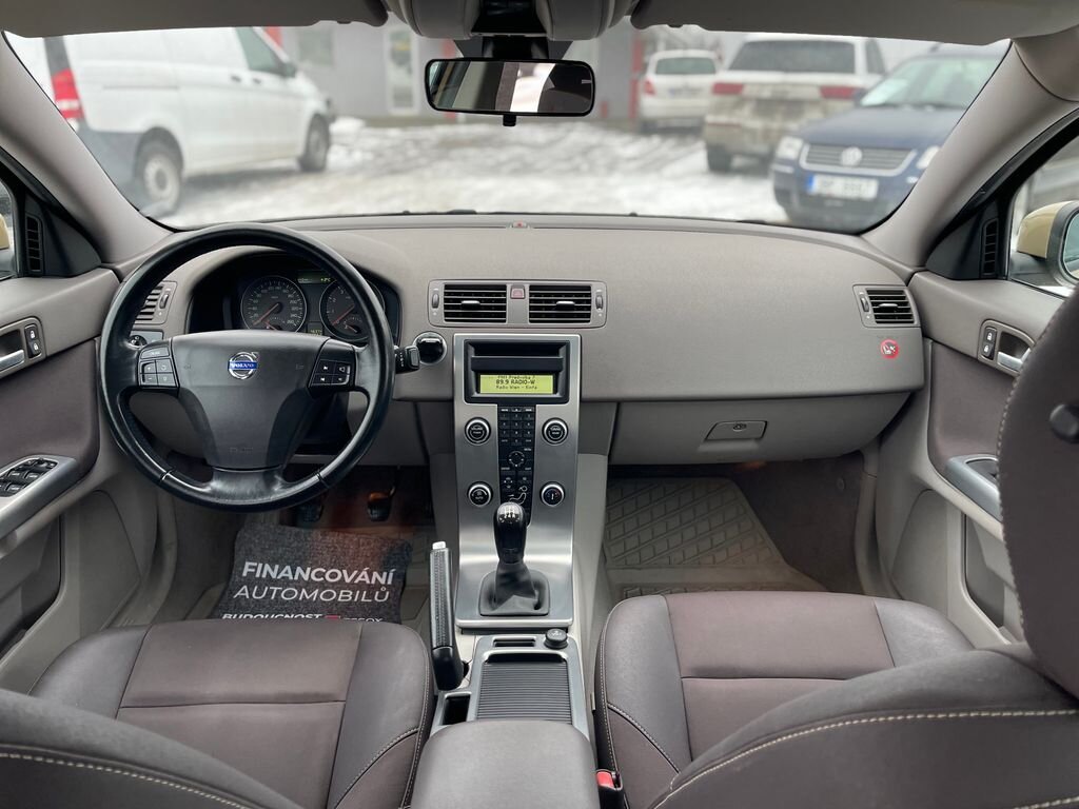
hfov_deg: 67.3
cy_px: 404
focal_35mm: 26
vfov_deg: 53.1
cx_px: 540
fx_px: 810
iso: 80
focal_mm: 5.1
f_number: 1.6
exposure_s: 1/121
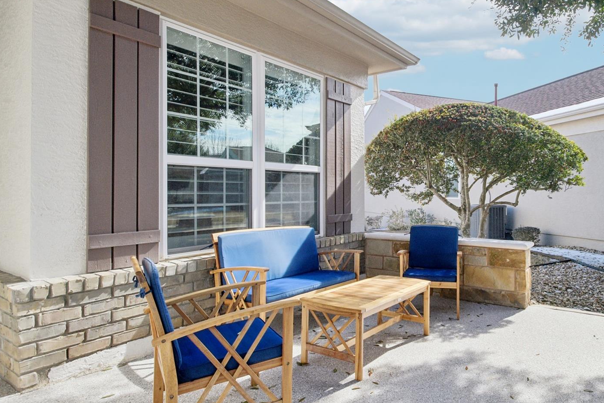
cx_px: 396
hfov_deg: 76.4
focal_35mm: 22
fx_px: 369
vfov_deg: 57.1
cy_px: 181
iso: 400
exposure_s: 1/400
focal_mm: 10
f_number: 8
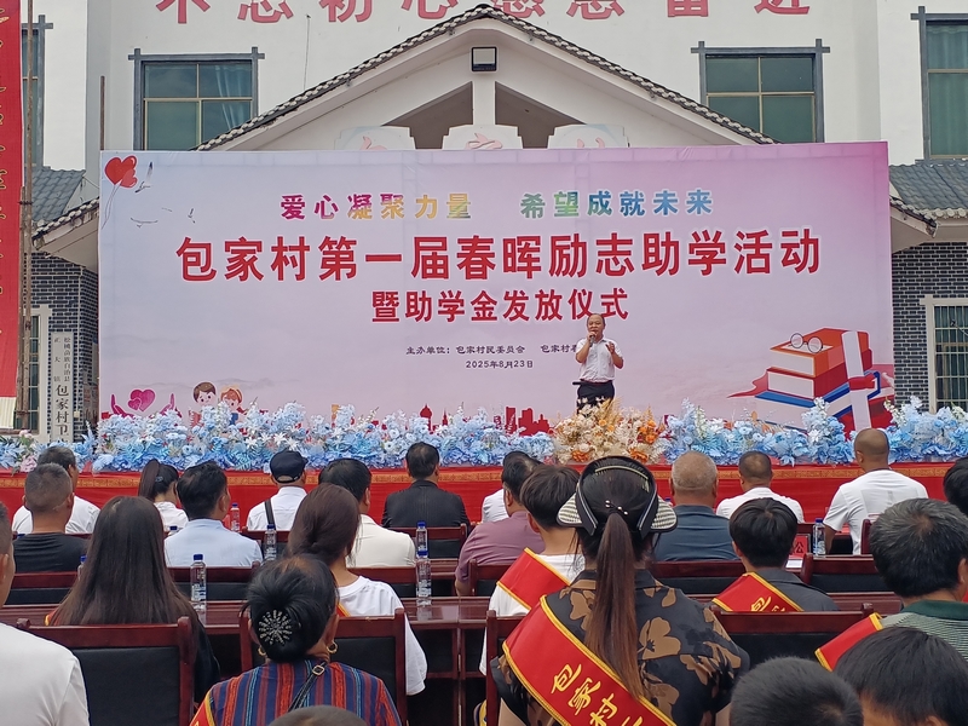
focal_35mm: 43
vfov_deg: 33.6
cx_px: 484
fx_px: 1202
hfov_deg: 43.9
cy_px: 363
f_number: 1.8
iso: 101
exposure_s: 1/835
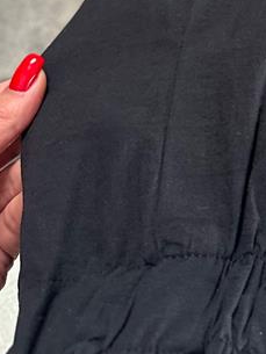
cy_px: -113
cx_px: 400
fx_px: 758
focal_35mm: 74
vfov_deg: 23.2
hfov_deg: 17.8
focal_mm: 6.86
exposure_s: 1/98
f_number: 1.78
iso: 250
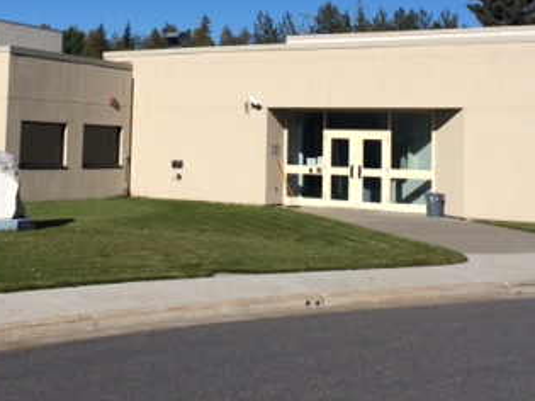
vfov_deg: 24.3
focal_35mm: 59
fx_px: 912
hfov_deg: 32.6
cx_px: 222
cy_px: 65
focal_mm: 4.15
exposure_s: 1/4566
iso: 32
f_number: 2.2
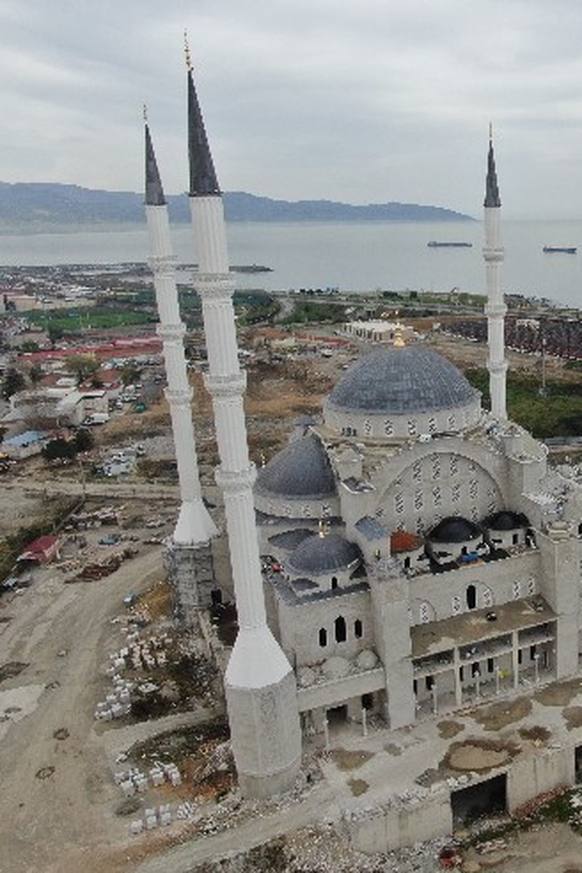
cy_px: 431
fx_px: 824
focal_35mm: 34
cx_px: 573
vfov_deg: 55.8
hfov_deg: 35.4
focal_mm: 4.39
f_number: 2.8
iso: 100
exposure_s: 1/1000
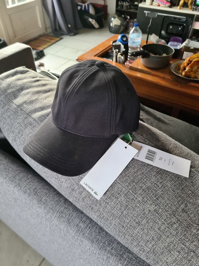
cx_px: 100
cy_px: 133
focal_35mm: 26
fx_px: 199
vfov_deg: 67.3
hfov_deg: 53.1
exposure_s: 1/50
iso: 200
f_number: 1.8
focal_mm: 5.4
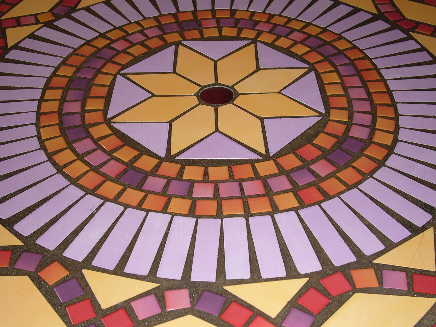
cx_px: 218
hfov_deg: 35.5
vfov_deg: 27.0
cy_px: 164
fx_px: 680
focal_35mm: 54
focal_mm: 8.8
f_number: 3.8
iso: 100
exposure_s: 1/30
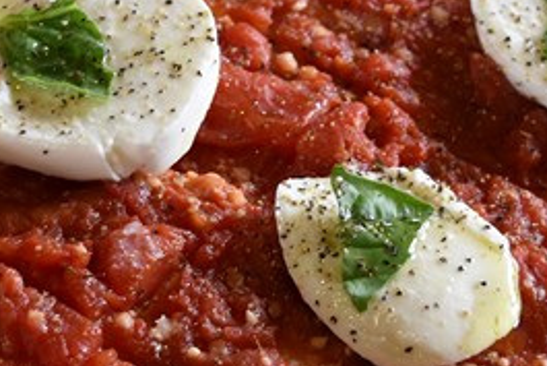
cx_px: 239
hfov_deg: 15.1
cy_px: 307
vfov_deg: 10.1
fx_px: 2067
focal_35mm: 136
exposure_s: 1/60
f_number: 4
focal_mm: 24
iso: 560
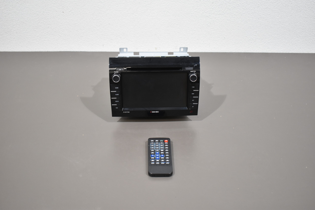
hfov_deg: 42.3
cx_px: 158
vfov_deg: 28.9
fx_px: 407
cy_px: 105
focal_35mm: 46
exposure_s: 1/125
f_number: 4.2
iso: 1100
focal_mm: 31
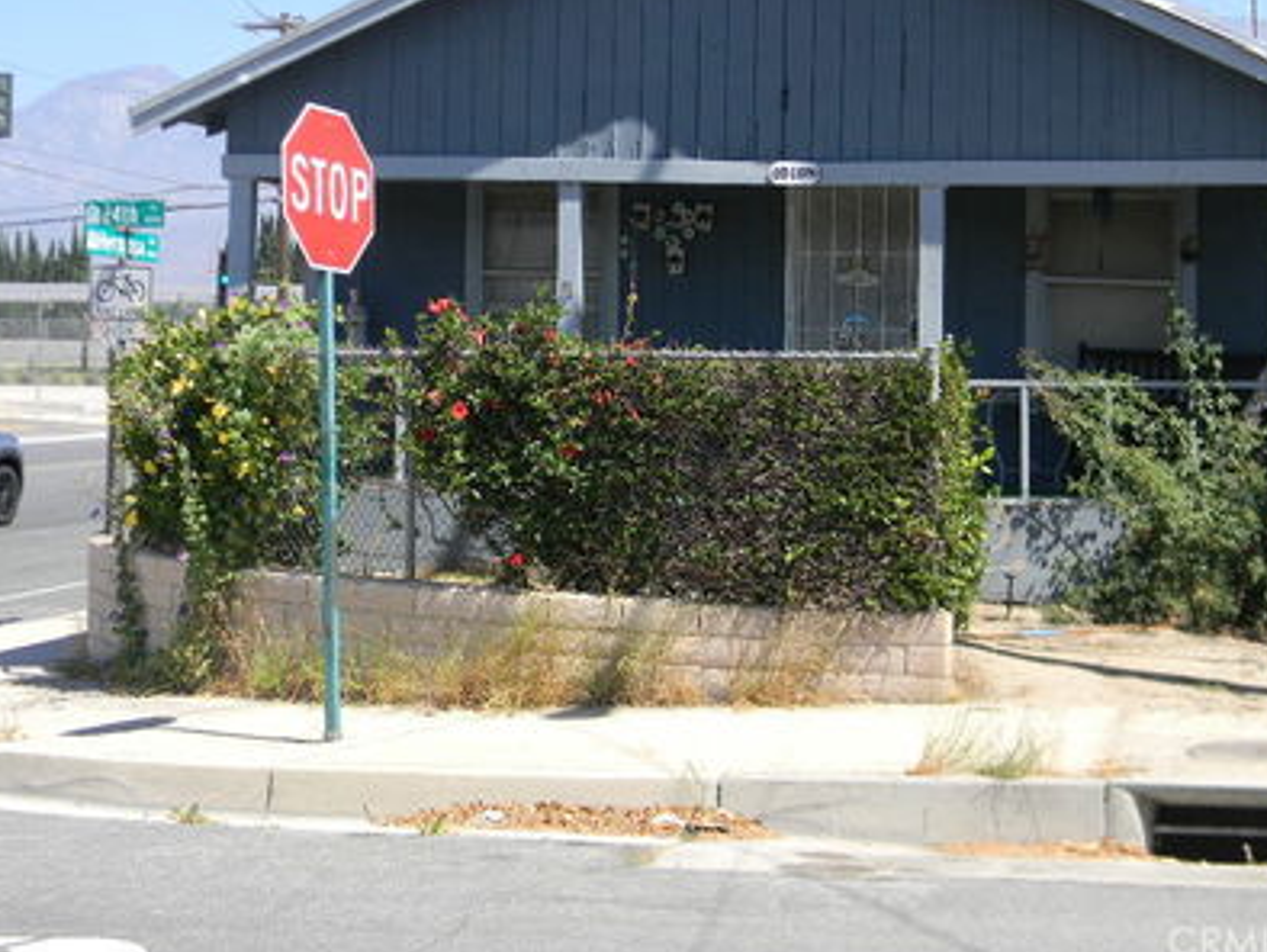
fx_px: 2234
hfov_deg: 31.6
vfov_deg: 24.0
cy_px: 347
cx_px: 743
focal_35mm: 61
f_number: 3.9
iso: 80
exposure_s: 1/381
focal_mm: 8.6
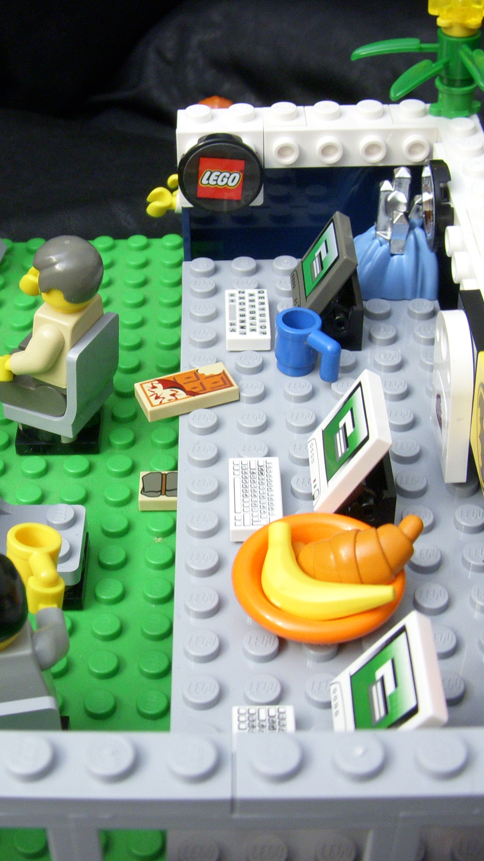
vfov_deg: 37.2
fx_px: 1278
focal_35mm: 56
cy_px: 434
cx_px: 108
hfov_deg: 21.2
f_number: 3.3
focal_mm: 6.3
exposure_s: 1/8
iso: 200
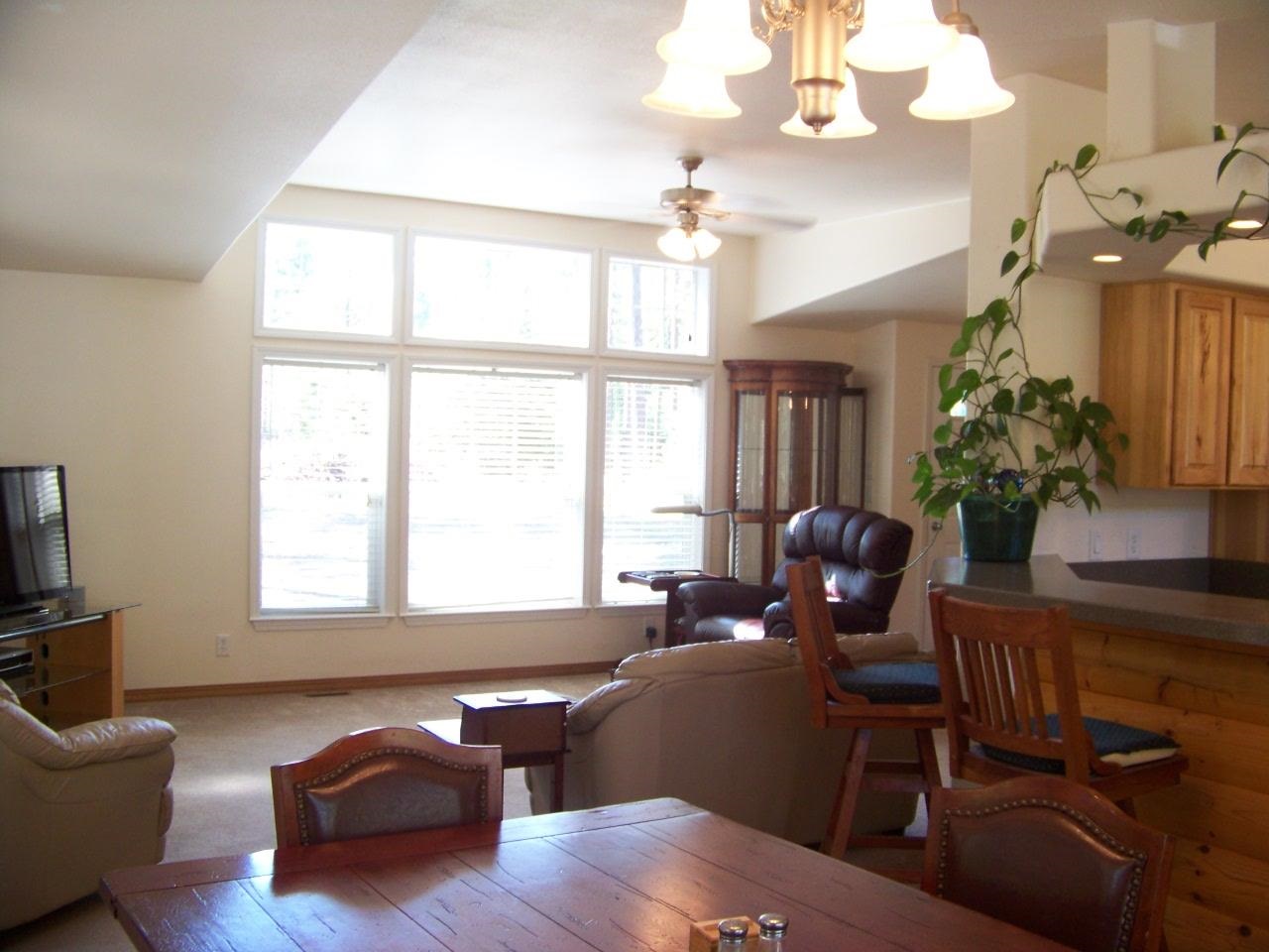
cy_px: 476
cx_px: 634
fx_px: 1320
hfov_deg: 51.4
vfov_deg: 39.7
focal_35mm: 36
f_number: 2.8
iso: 125
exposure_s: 1/30
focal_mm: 5.85
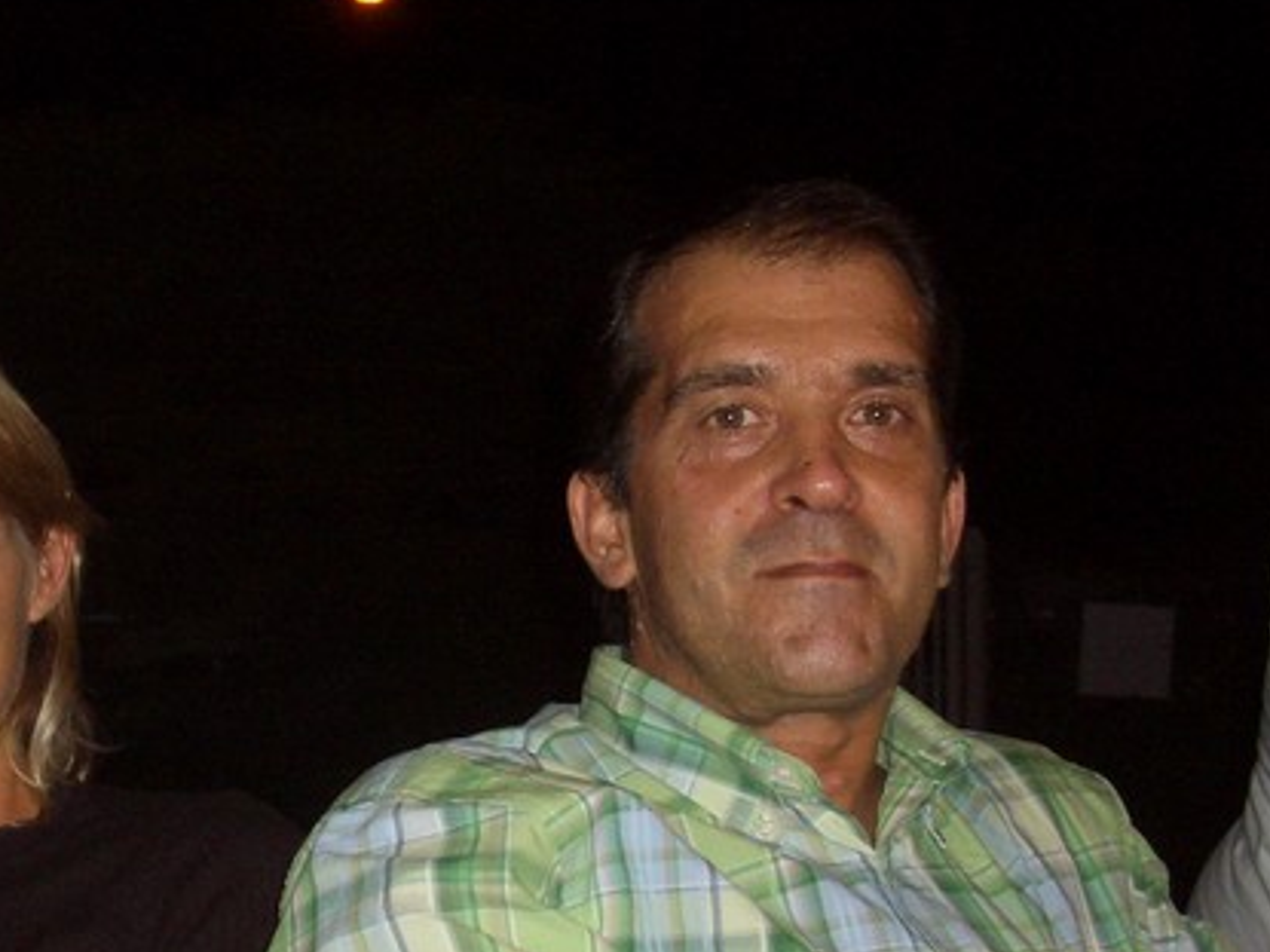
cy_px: 774
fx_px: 2898
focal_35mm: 79
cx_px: 162
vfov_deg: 18.5
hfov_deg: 24.1
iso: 100
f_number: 2.8
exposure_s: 1/60
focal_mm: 6.8
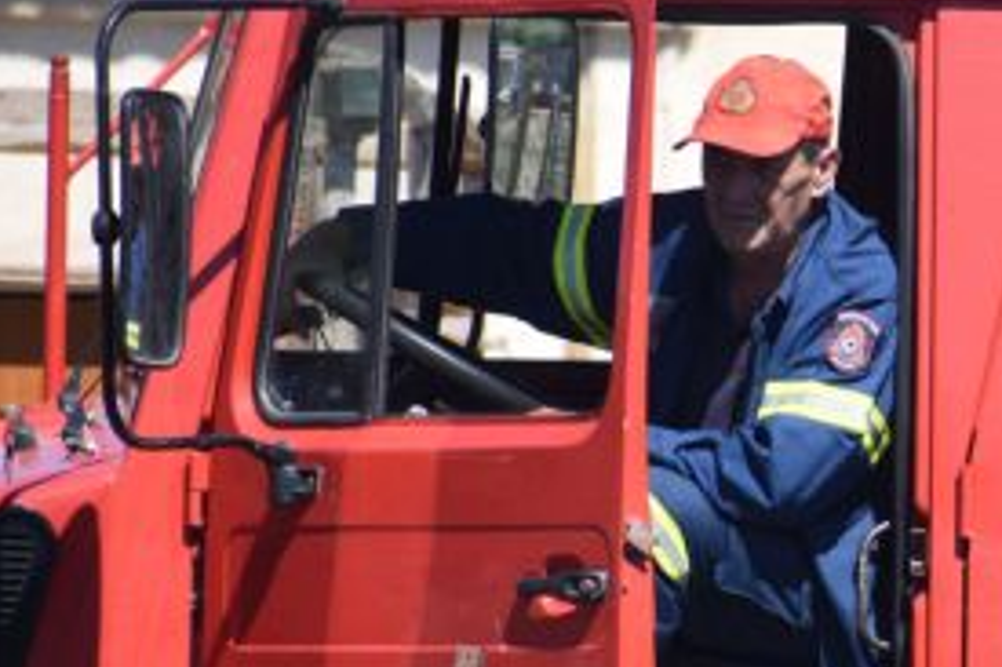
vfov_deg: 1.8
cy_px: 600
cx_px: 1013
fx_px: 21390
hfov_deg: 2.7
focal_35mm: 769
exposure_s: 1/2500
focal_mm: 220
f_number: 6.3
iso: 640
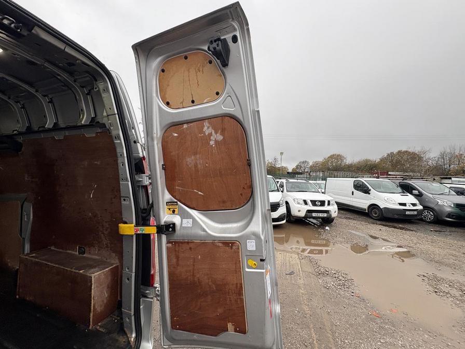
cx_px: 232
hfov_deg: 102.1
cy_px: 174
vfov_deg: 85.7
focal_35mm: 14
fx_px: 188
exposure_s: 1/99
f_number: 2.2
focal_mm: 2.22
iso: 50
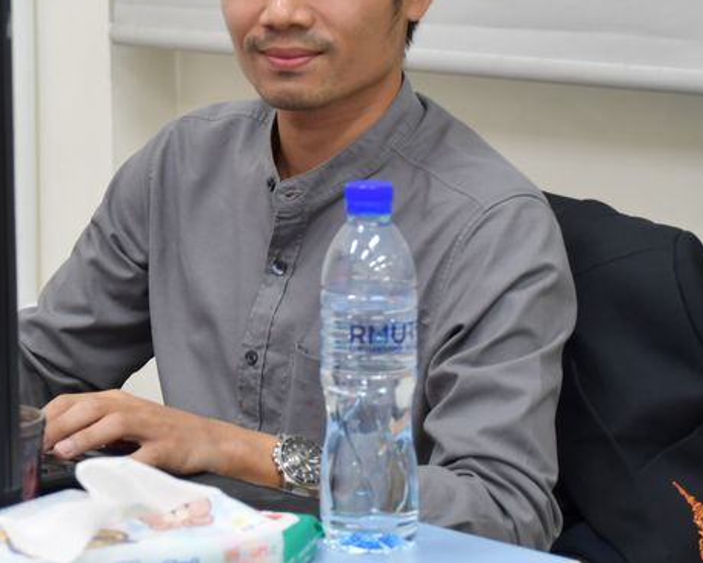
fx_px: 3414
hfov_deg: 11.7
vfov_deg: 9.4
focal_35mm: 164
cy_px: 165
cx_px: 158
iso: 400
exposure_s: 1/25
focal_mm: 52
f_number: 4.8
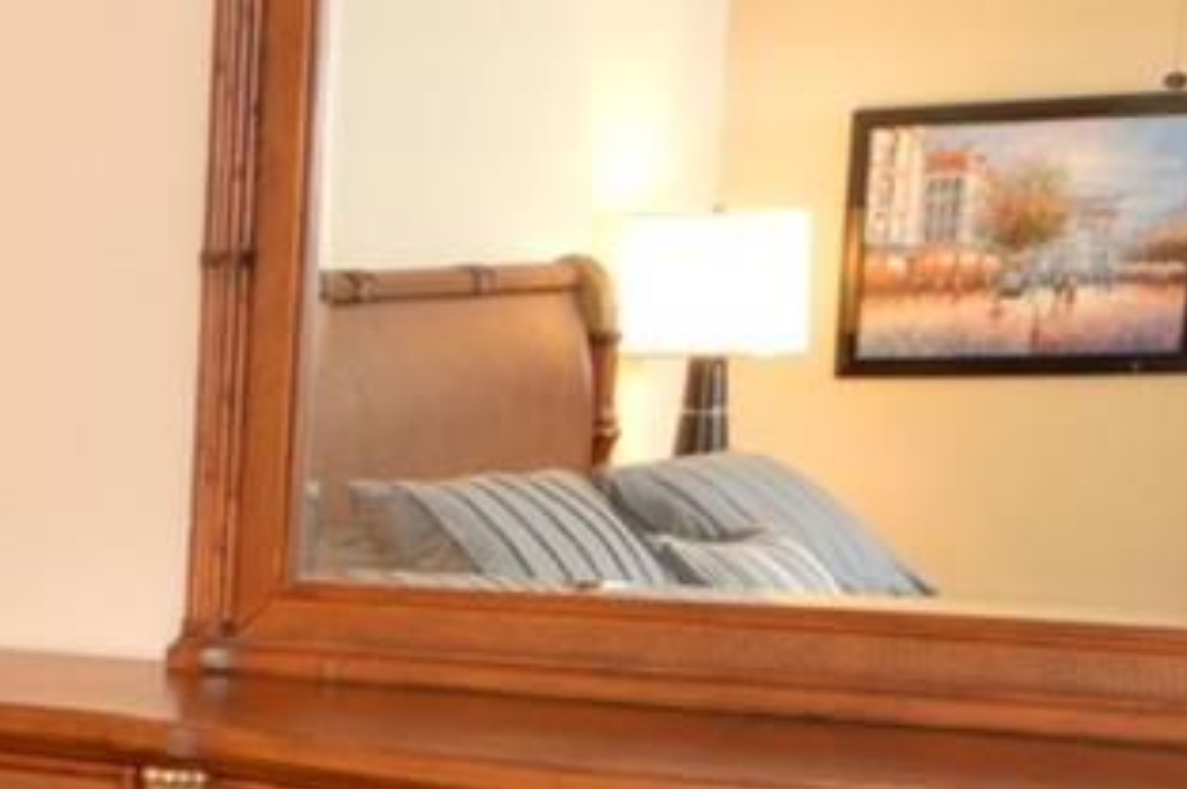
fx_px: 3030
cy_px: 833
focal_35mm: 92
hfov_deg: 16.2
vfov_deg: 14.5
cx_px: -1289
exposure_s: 1/60
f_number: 4
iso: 900
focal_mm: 12
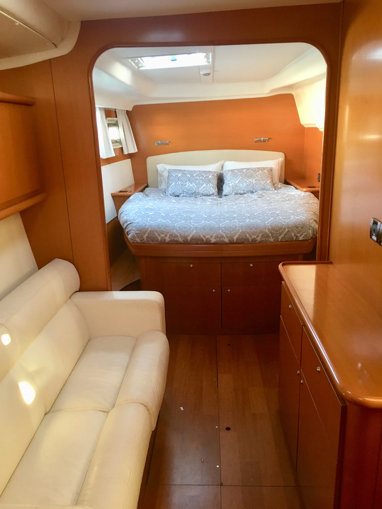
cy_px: 254
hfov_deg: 48.2
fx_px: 427
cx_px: 191
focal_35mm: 29
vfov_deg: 61.7
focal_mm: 4.15
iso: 125
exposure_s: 1/33
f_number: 2.2
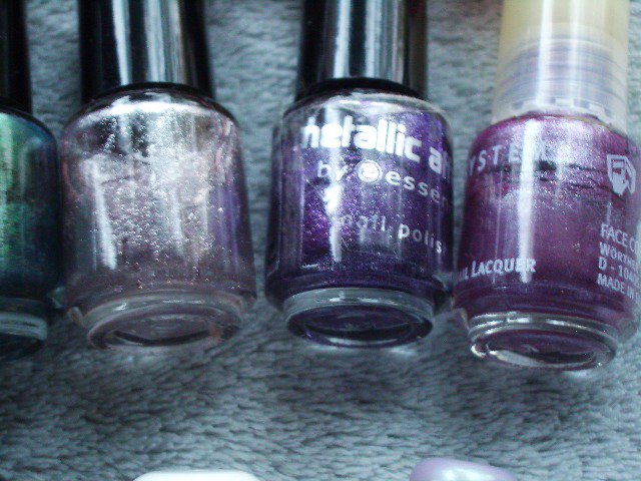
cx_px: 320
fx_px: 1148
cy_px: 240
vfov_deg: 23.7
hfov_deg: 31.2
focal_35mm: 62
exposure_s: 1/6
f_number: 3.5
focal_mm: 10.2
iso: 200
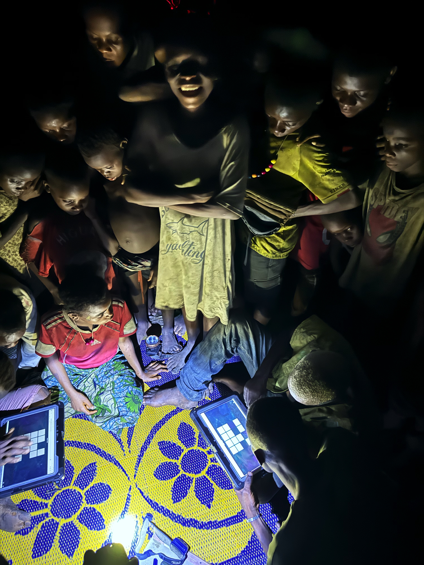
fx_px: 392
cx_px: 212
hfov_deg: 56.8
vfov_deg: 71.6
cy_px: 282
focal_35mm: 24
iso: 8000
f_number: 1.78
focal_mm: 6.76
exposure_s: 1/9
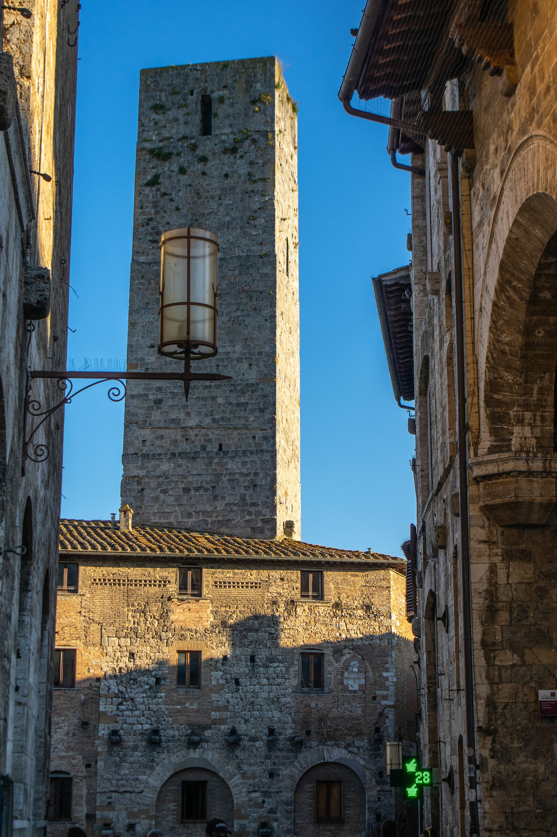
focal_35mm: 67
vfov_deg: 30.1
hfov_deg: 20.3
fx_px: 1558
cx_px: 278
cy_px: 418
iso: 200
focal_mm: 45
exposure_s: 1/400
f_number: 7.1
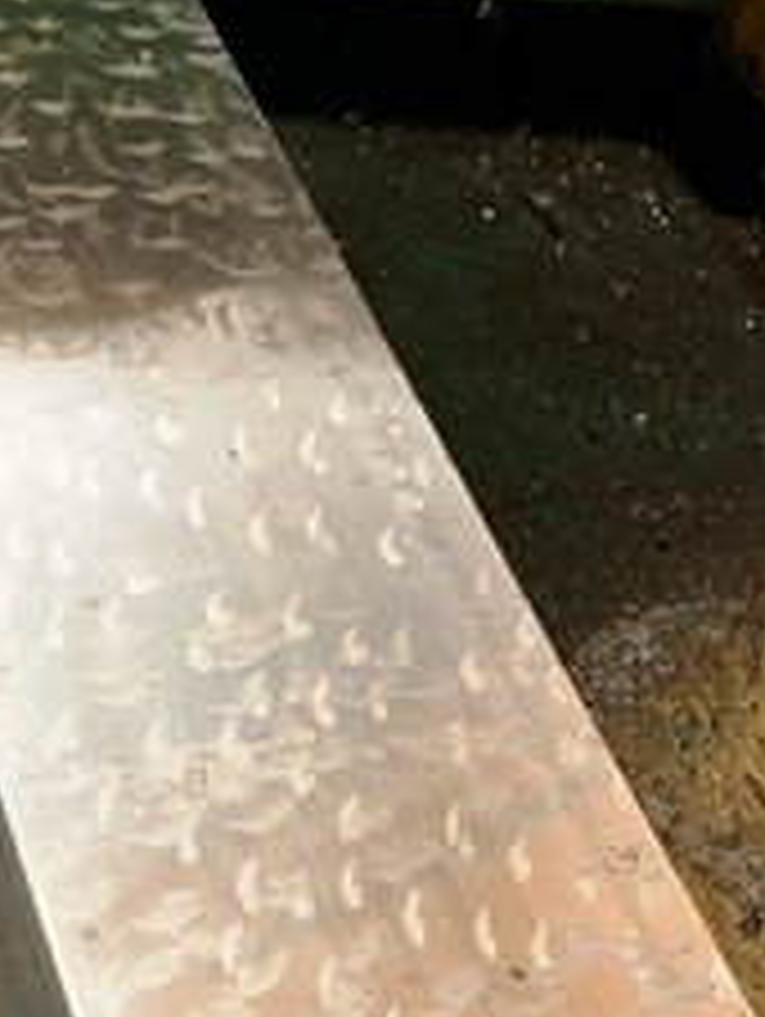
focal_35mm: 69
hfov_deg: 21.3
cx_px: 248
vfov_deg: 26.7
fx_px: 2029
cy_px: 1008
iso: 200
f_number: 1.8
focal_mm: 4.25
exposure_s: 1/60
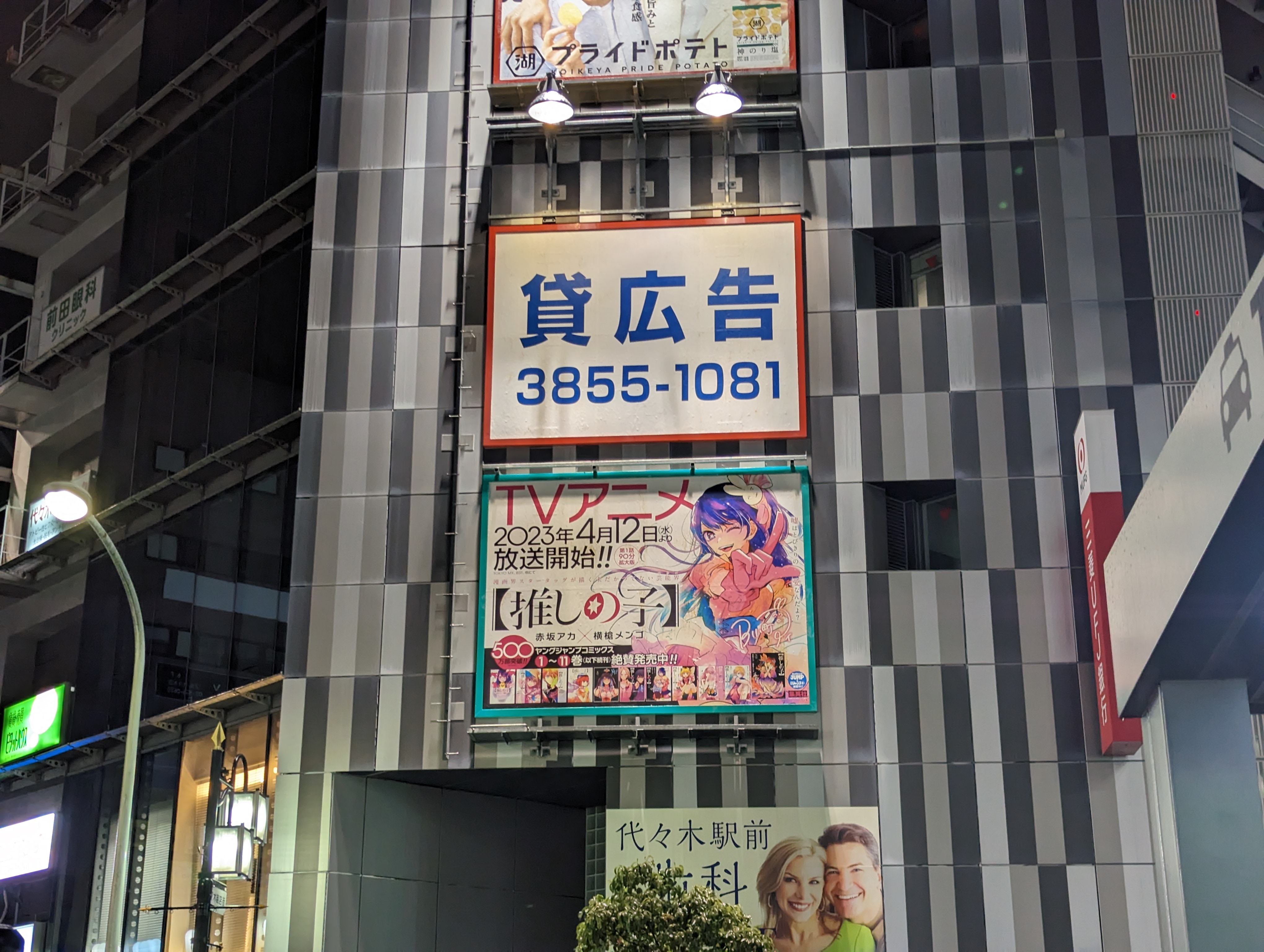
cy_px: 476
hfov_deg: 39.6
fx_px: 1755
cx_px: 632
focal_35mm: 48
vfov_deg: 30.3
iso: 95
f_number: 1.85
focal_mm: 6.81
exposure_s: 1/33.3
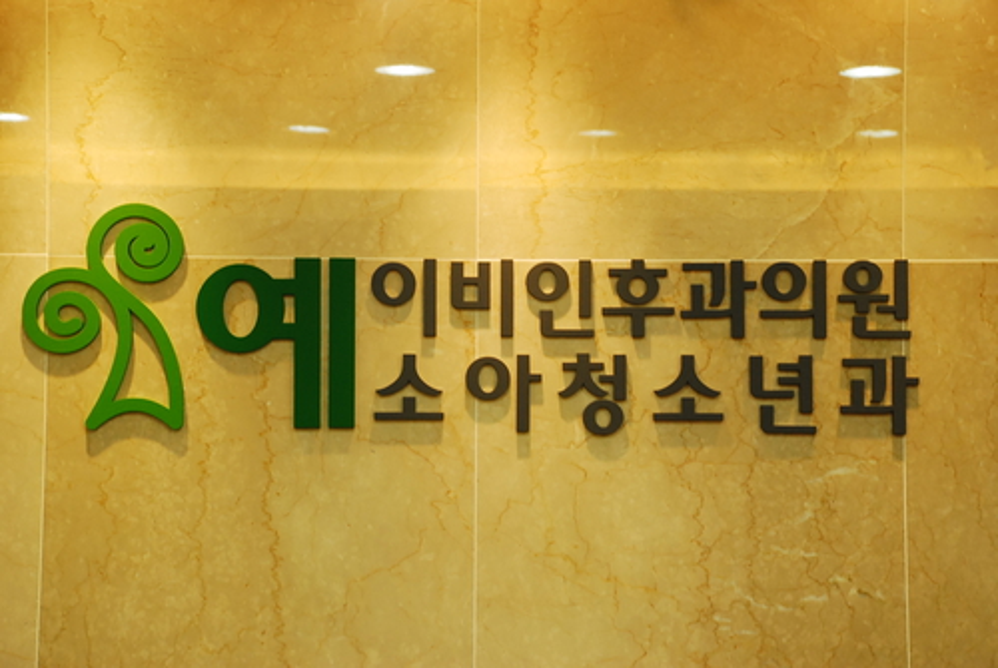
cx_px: 499
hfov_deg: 20.6
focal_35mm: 99
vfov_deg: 13.9
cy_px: 334
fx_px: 2749
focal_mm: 66
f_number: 5.3
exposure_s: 1/50
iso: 800
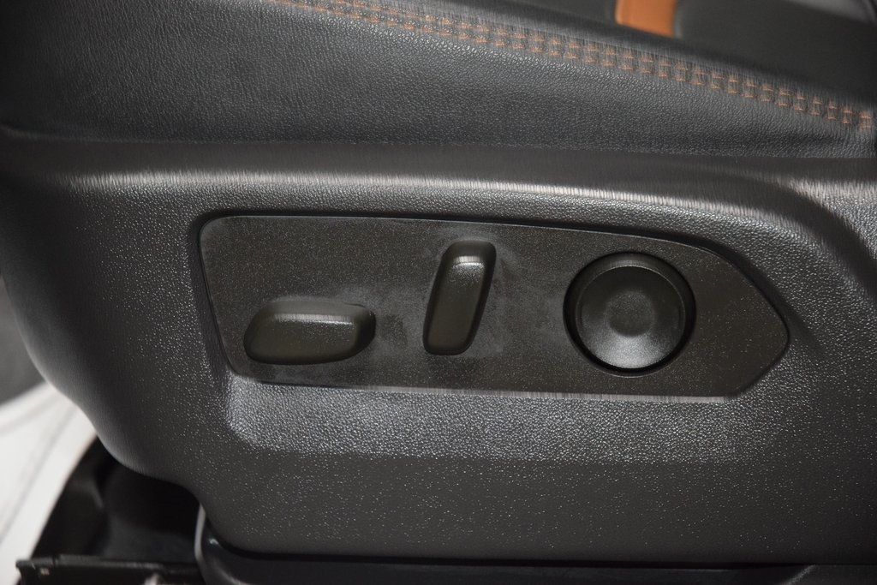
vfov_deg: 13.0
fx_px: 2558
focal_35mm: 105
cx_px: 438
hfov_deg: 19.5
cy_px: 292
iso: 2800
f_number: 4.5
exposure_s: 1/50
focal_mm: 70
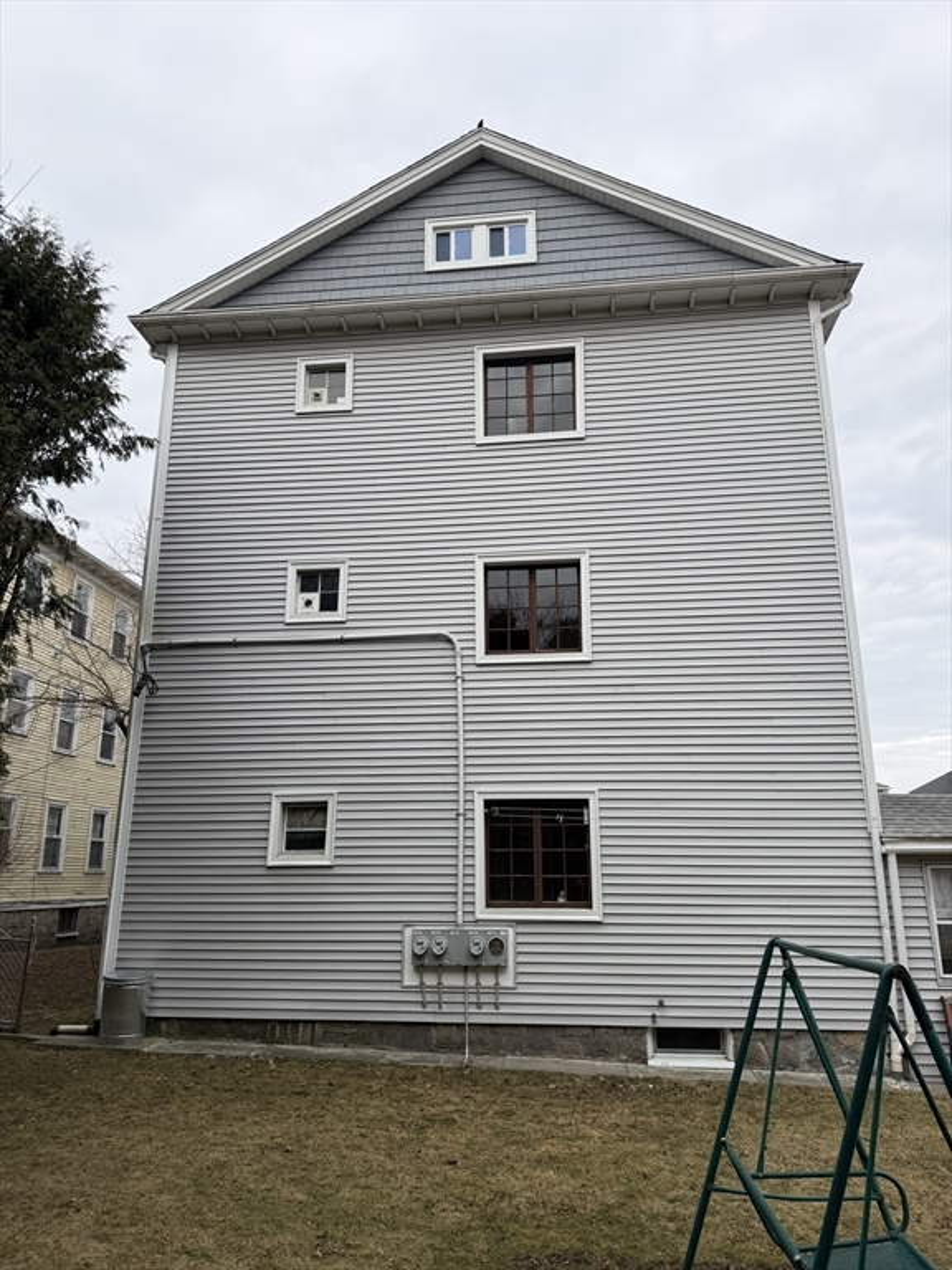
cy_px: 635
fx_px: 880
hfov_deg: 56.8
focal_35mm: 24
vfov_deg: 71.6
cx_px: 476
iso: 80
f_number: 1.78
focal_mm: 6.76
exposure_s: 1/1812
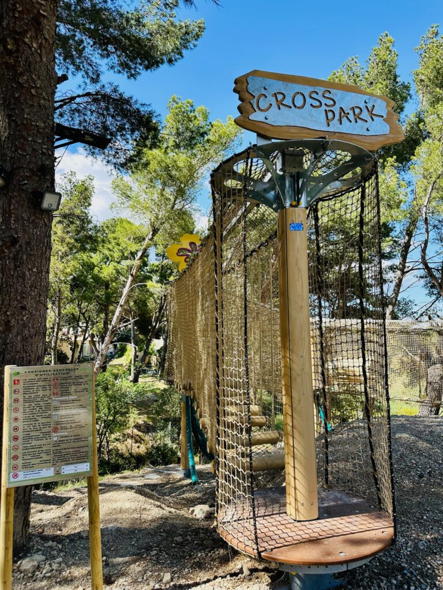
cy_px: 295
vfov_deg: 71.6
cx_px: 222
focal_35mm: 24
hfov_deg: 56.8
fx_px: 410
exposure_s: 1/1227
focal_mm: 6.86
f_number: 1.78
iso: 80
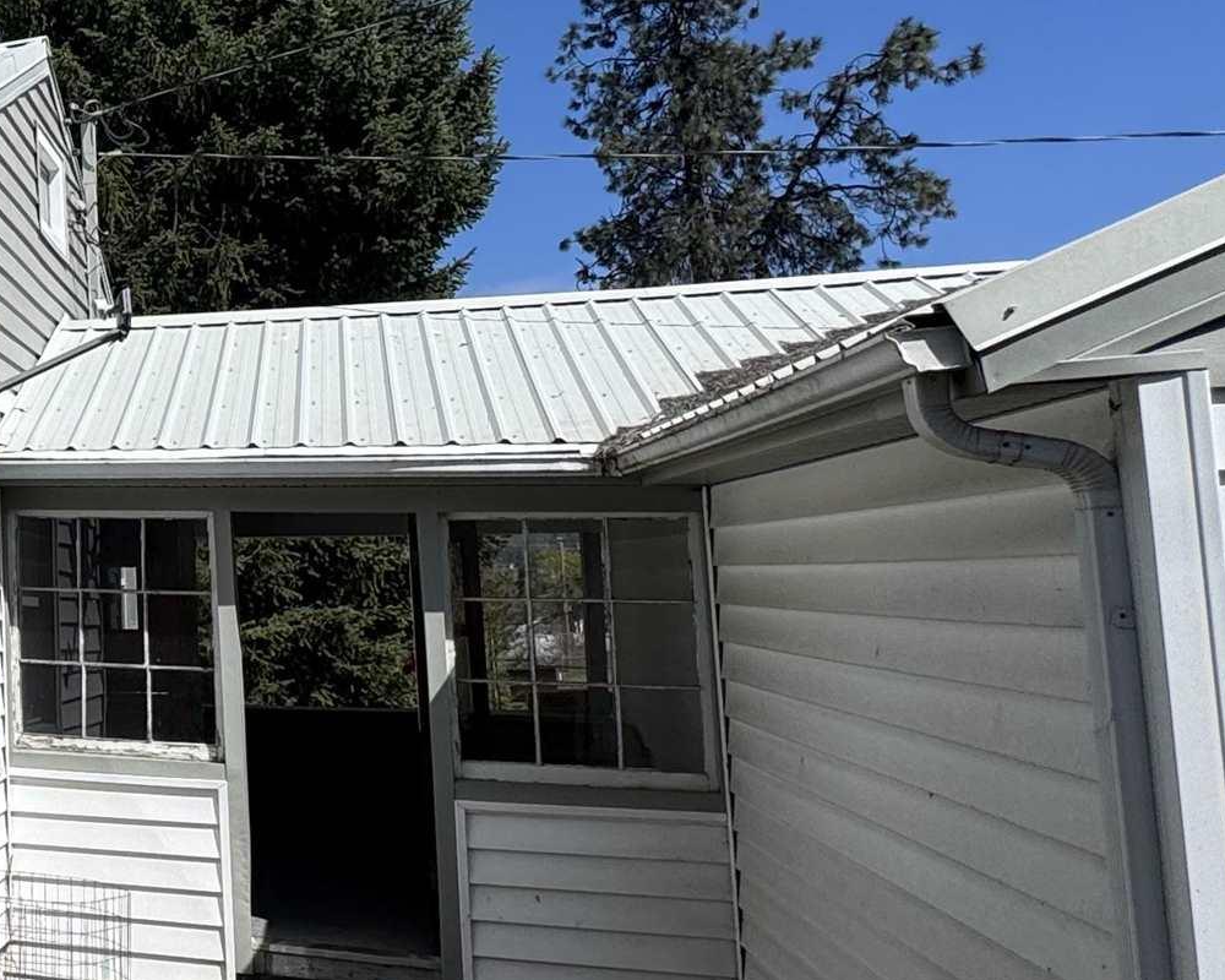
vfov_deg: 35.7
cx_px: -309
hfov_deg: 33.7
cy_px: 448
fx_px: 1523
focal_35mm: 42
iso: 40
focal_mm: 2.22
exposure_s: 1/3717
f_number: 2.2
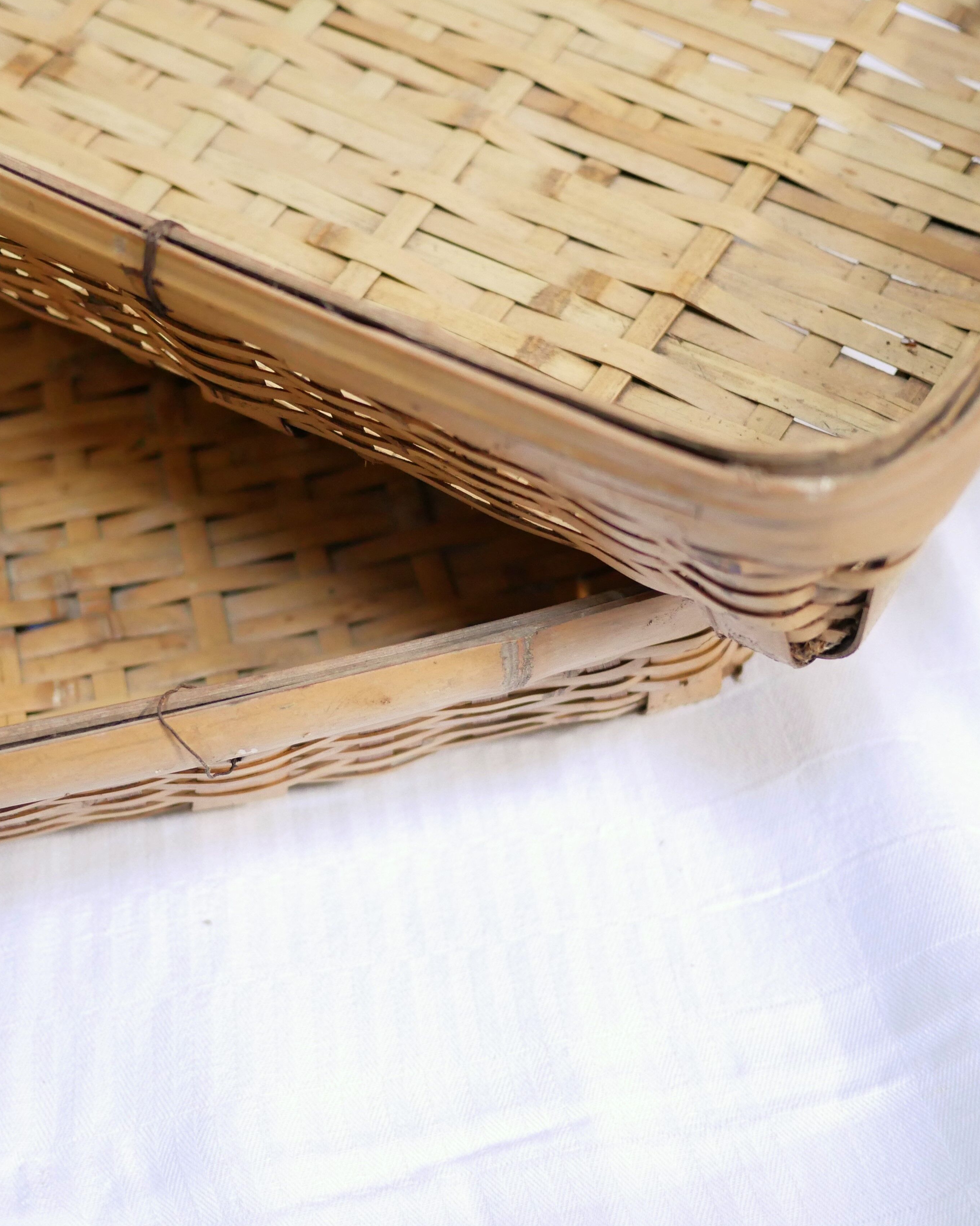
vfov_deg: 35.4
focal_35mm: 53
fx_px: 1922
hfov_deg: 28.6
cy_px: 602
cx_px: 407
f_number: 1.7
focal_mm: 20
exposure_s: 1/60
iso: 1600
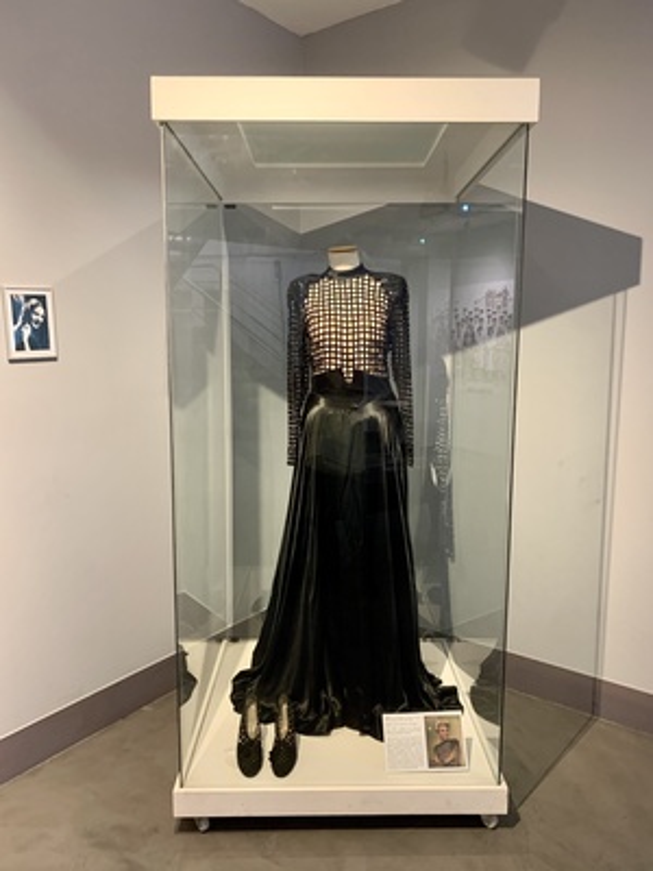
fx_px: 654
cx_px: 326
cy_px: 436
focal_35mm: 26
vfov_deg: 67.3
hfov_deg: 53.1
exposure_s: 1/33
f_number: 1.8
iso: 320
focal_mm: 4.25
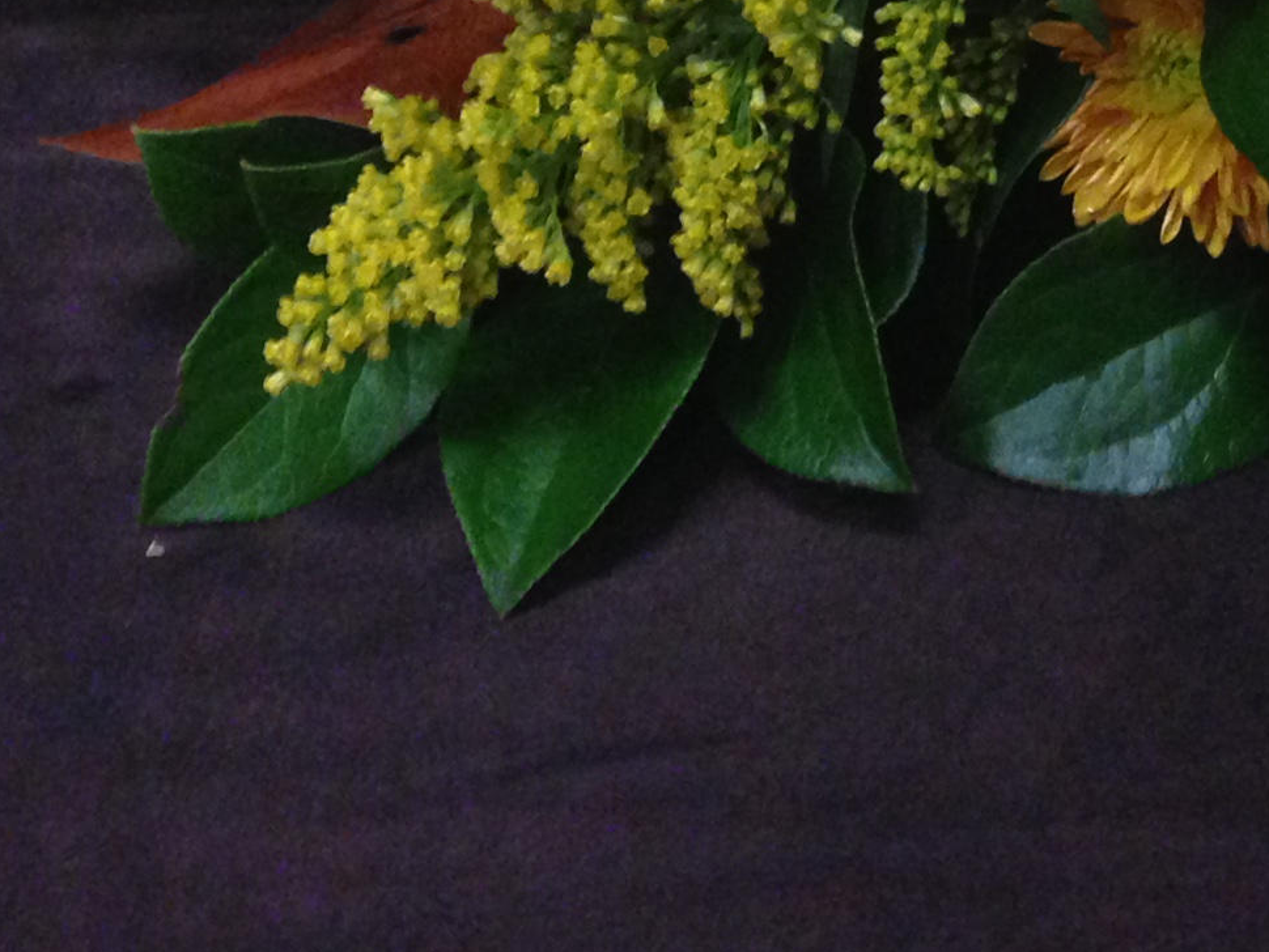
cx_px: 1504
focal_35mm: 111
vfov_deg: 12.5
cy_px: -581
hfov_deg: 17.0
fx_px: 4070
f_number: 2.4
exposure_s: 1/20
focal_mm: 4.12
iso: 250
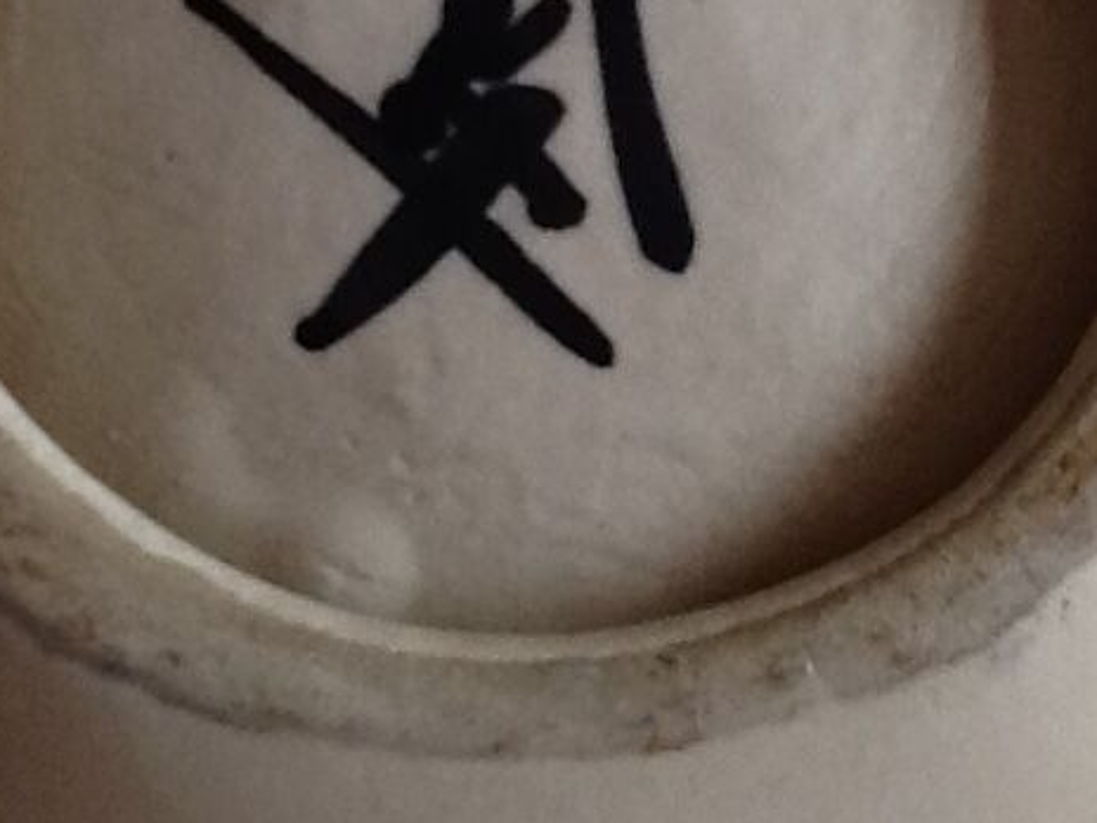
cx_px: 745
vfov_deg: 16.0
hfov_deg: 21.4
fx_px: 2884
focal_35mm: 91
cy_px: 52
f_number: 2.4
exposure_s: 1/30
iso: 64
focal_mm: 2.03
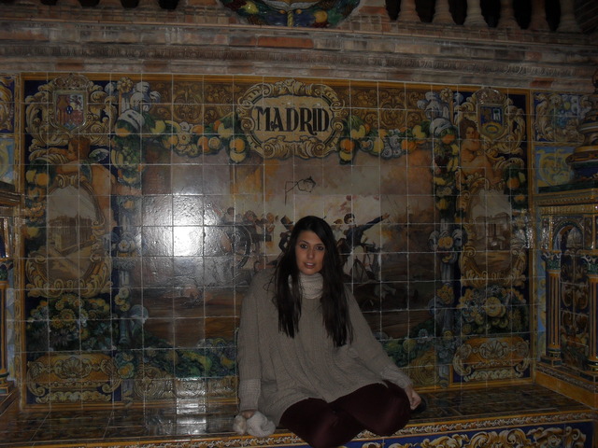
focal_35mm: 35
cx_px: 299
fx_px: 605
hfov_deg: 52.6
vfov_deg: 40.7
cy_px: 224
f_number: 3.2
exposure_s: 1/45
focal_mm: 6.3
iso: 200
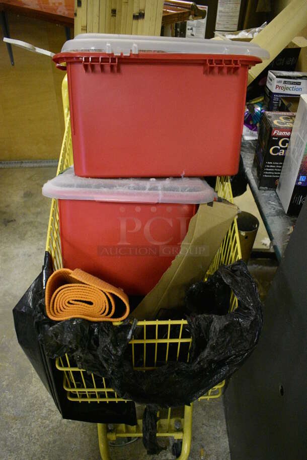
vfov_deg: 67.3
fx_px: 345
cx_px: 154
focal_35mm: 27
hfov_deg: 48.0
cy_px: 230
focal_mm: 18
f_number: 3.5
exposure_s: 1/125
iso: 5600
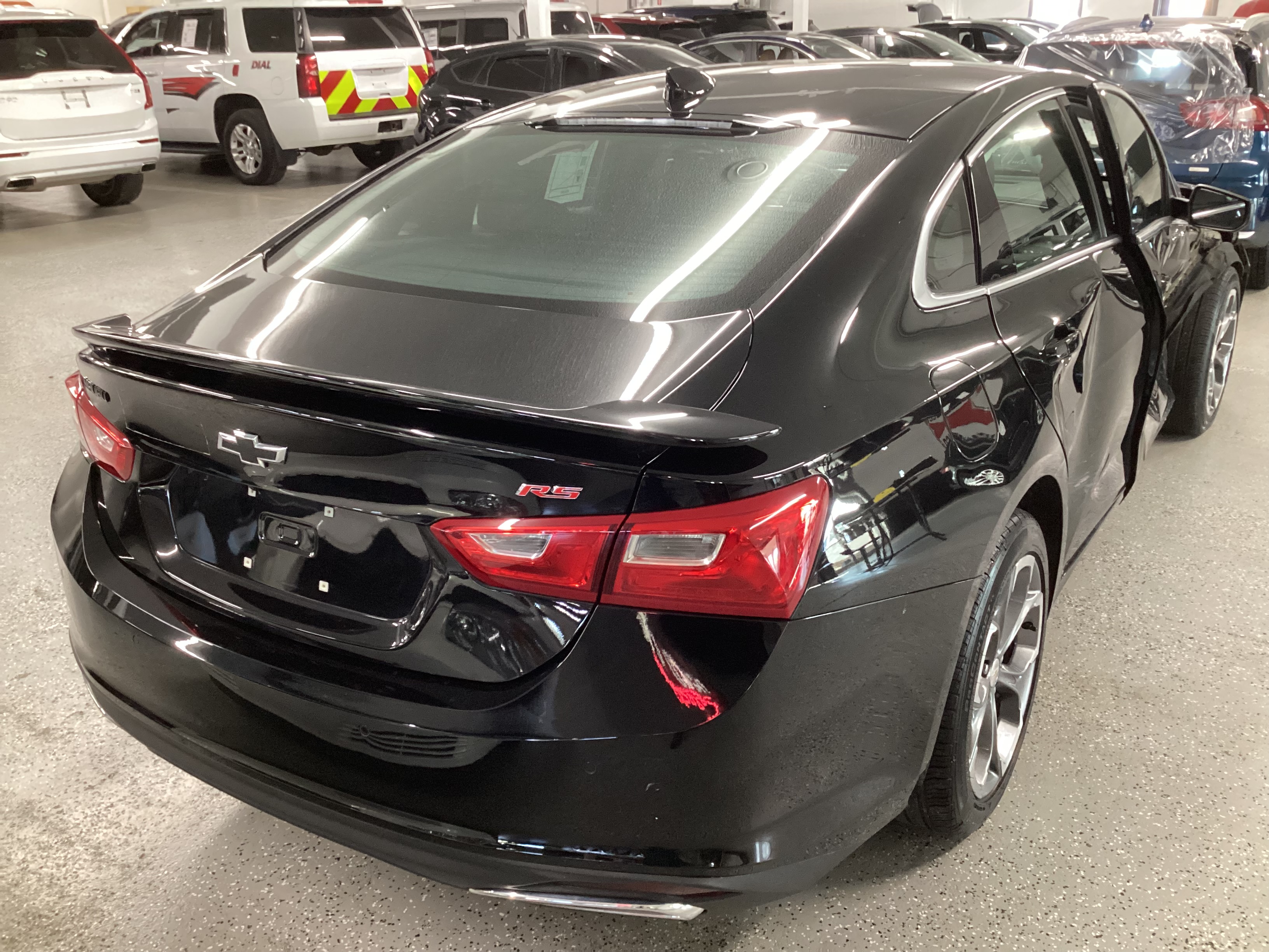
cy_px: 476
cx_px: 634
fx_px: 1136
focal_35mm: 31
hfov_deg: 58.4
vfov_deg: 45.4
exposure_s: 1/40
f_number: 2.4
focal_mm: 3.3
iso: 400
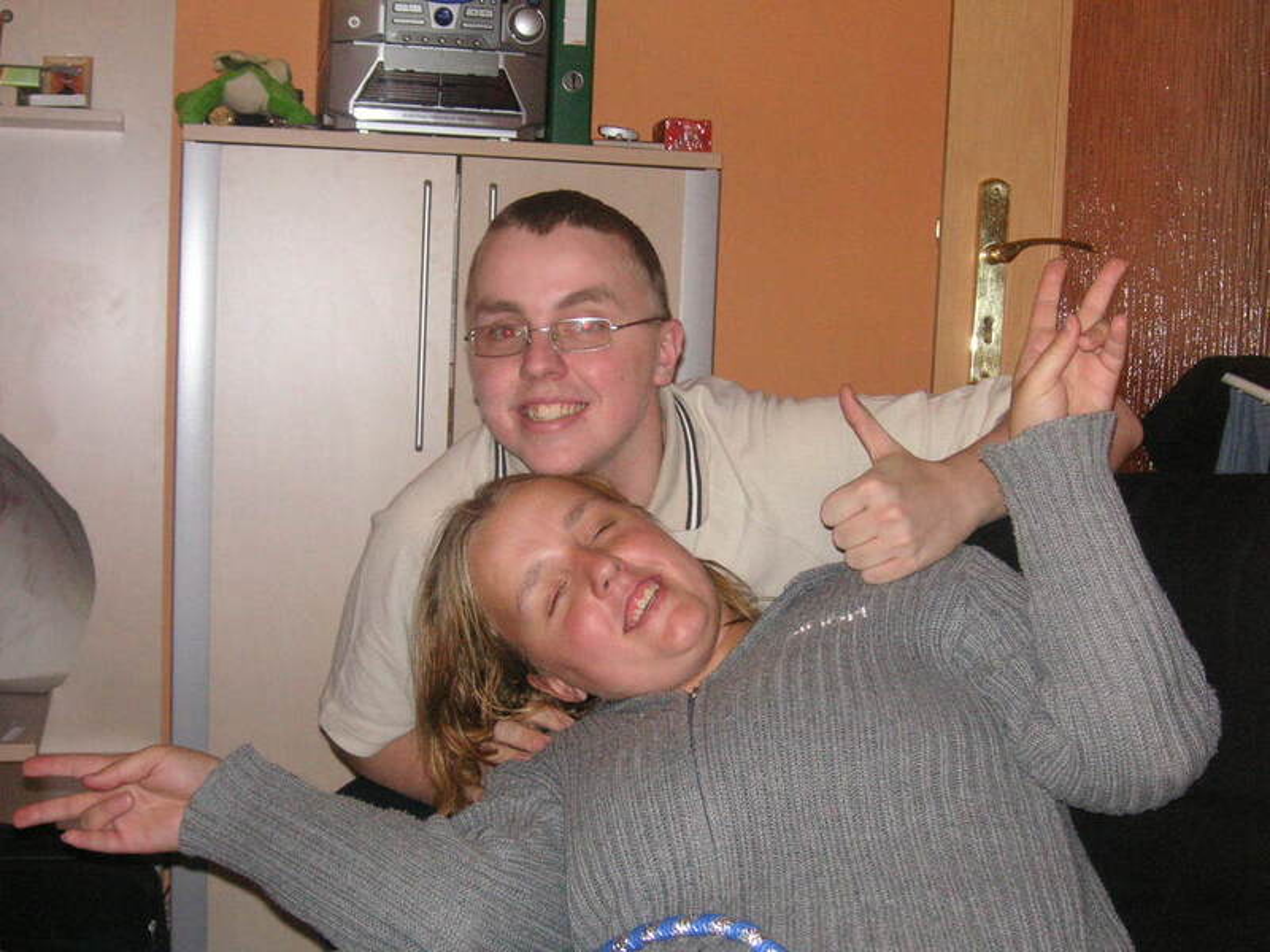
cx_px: 635
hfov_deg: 38.2
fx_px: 1834
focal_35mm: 50
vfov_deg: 29.1
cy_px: 476
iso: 160
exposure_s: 1/45
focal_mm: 8.4
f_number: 3.4
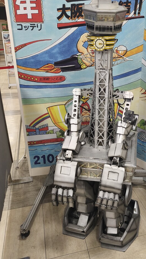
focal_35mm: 32
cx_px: 108
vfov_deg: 61.0
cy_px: 129
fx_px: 220
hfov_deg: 35.9
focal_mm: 6.18
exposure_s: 1/99.9
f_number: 1.65
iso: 400
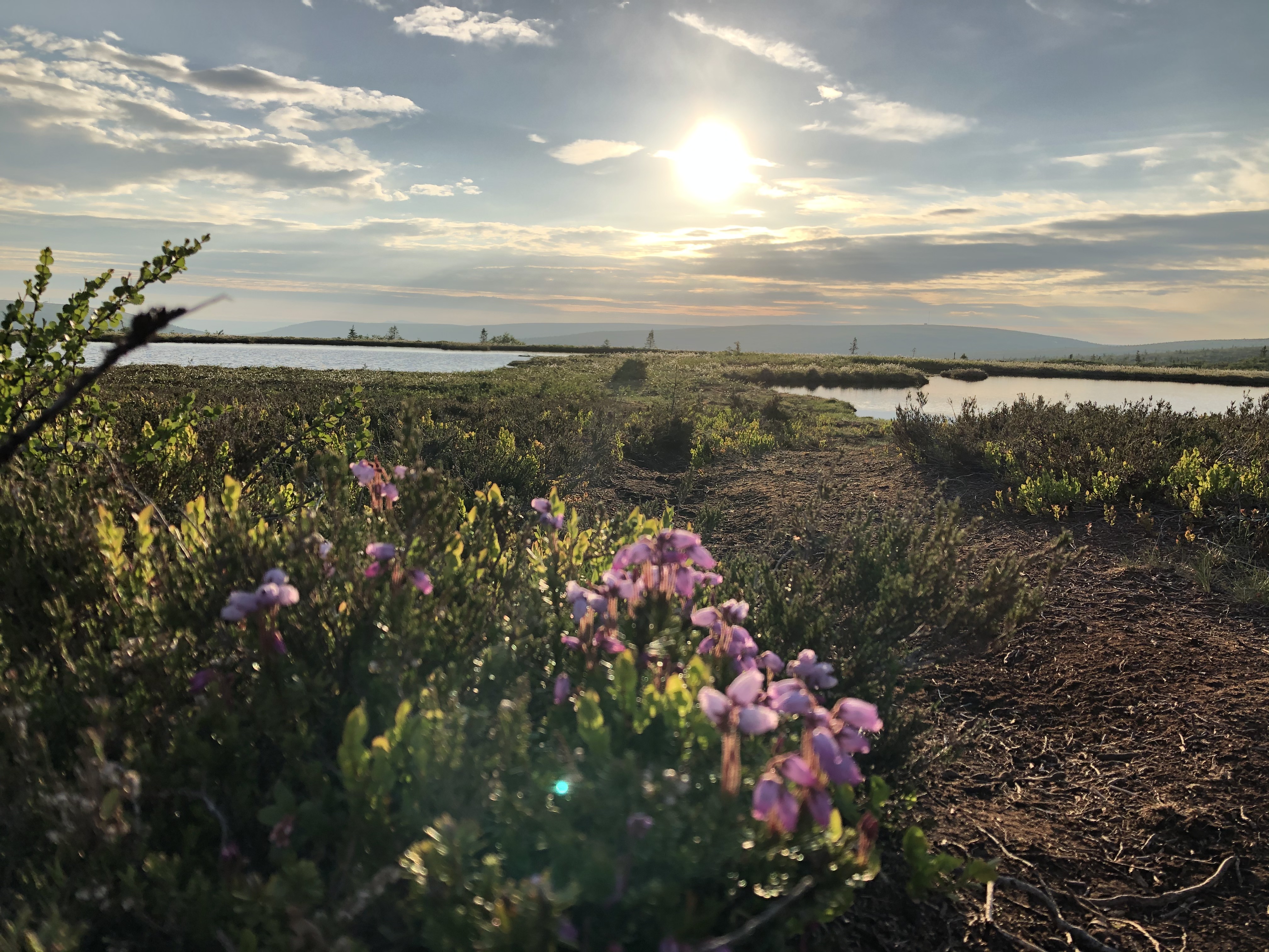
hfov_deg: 63.4
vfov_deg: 49.7
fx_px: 1026
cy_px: 476
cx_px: 634
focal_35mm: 28
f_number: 1.8
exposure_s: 1/1333
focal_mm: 3.99
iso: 20
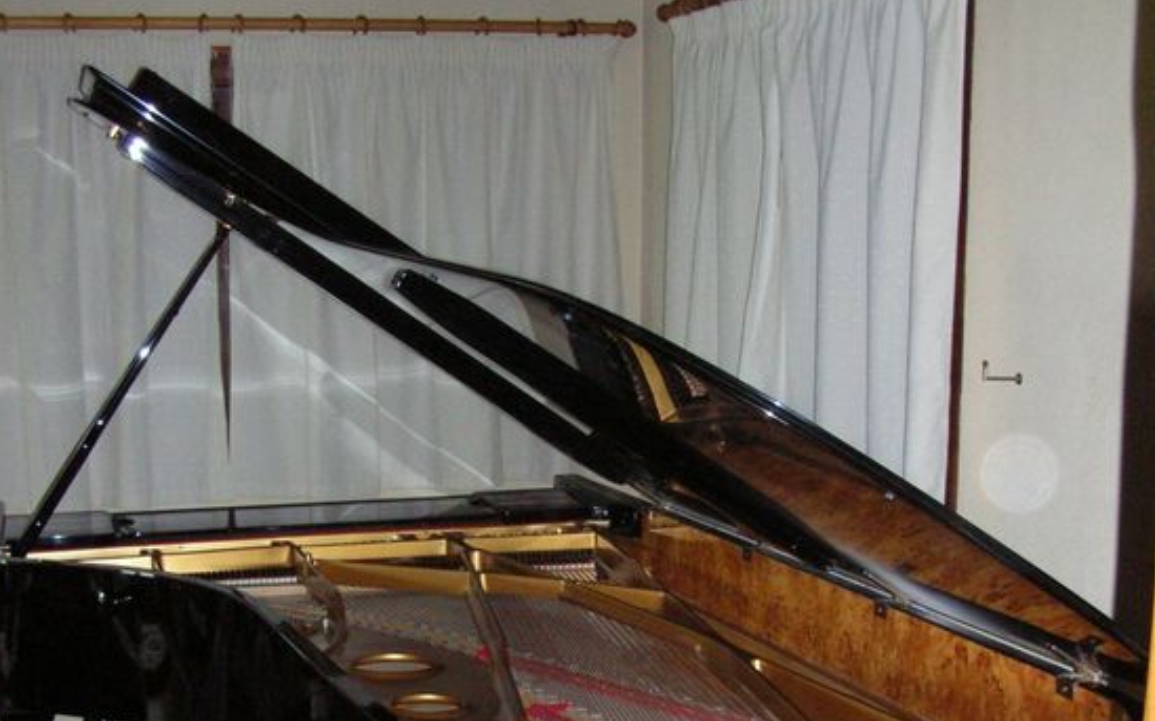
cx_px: 573
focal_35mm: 54
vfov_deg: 23.2
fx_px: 1700
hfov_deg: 37.5
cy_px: 692
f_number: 2.8
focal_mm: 5.8
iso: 200
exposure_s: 1/60.1
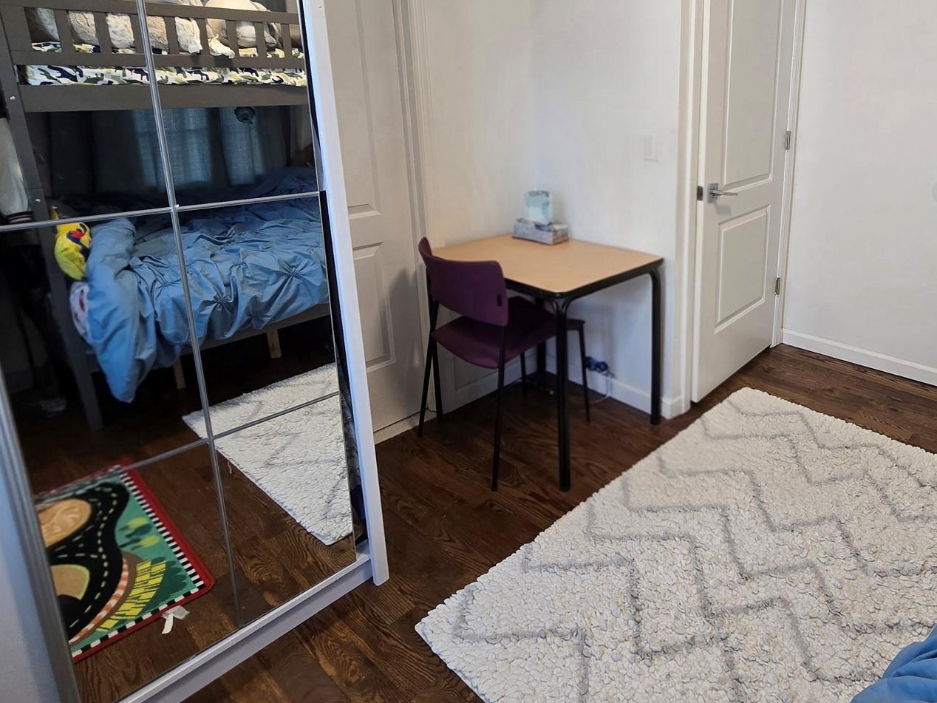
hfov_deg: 74.7
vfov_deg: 62.6
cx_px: 673
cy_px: 264
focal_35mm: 21
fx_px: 568
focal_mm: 2.2
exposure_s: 1/60.2
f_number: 2.2
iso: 125
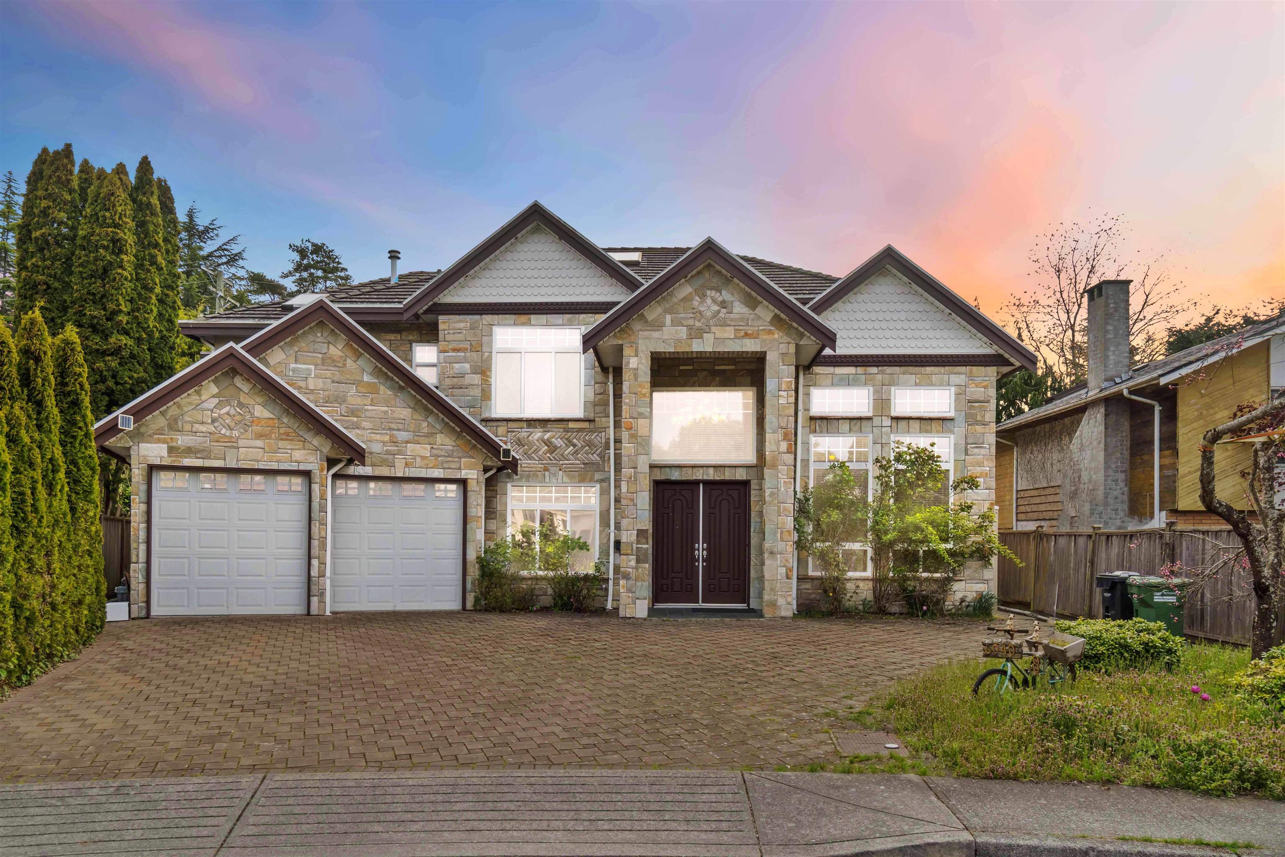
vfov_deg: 56.1
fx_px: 803
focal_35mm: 22
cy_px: 428
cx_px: 642
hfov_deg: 77.3
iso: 100
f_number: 9
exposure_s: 1/80
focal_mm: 15
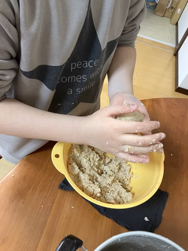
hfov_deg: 49.7
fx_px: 203
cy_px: 126
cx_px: 94
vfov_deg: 63.4
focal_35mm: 28
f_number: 1.8
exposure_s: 1/60
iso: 200
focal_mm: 3.99
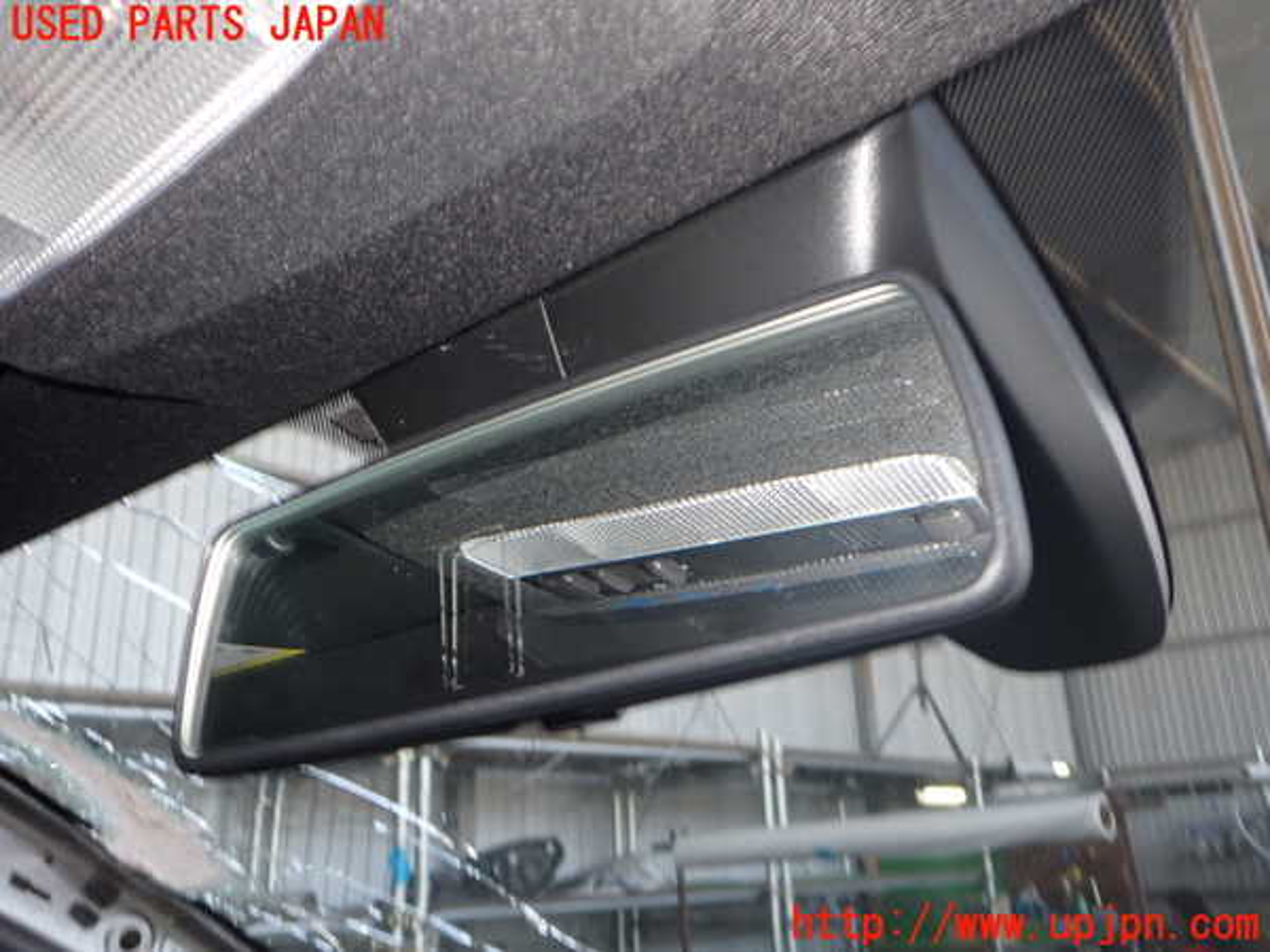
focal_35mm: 30
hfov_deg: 60.0
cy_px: 476
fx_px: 1101
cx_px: 635
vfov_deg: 46.8
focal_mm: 5.4
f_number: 6.3
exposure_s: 1/30
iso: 250
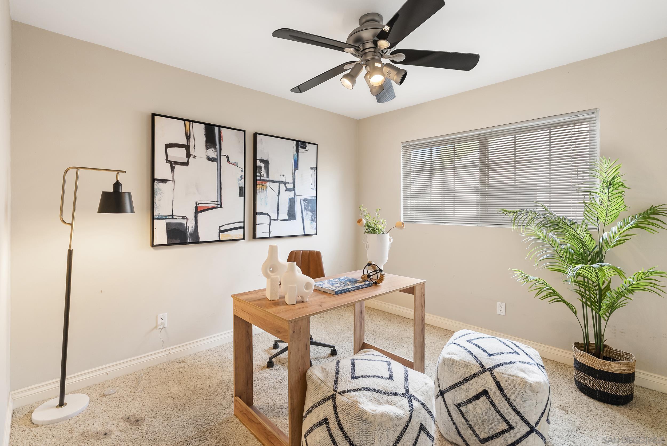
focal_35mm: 16
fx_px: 297
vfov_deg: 73.8
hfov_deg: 96.7
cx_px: 334
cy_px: 223
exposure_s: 1/3
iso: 500
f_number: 8
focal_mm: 16
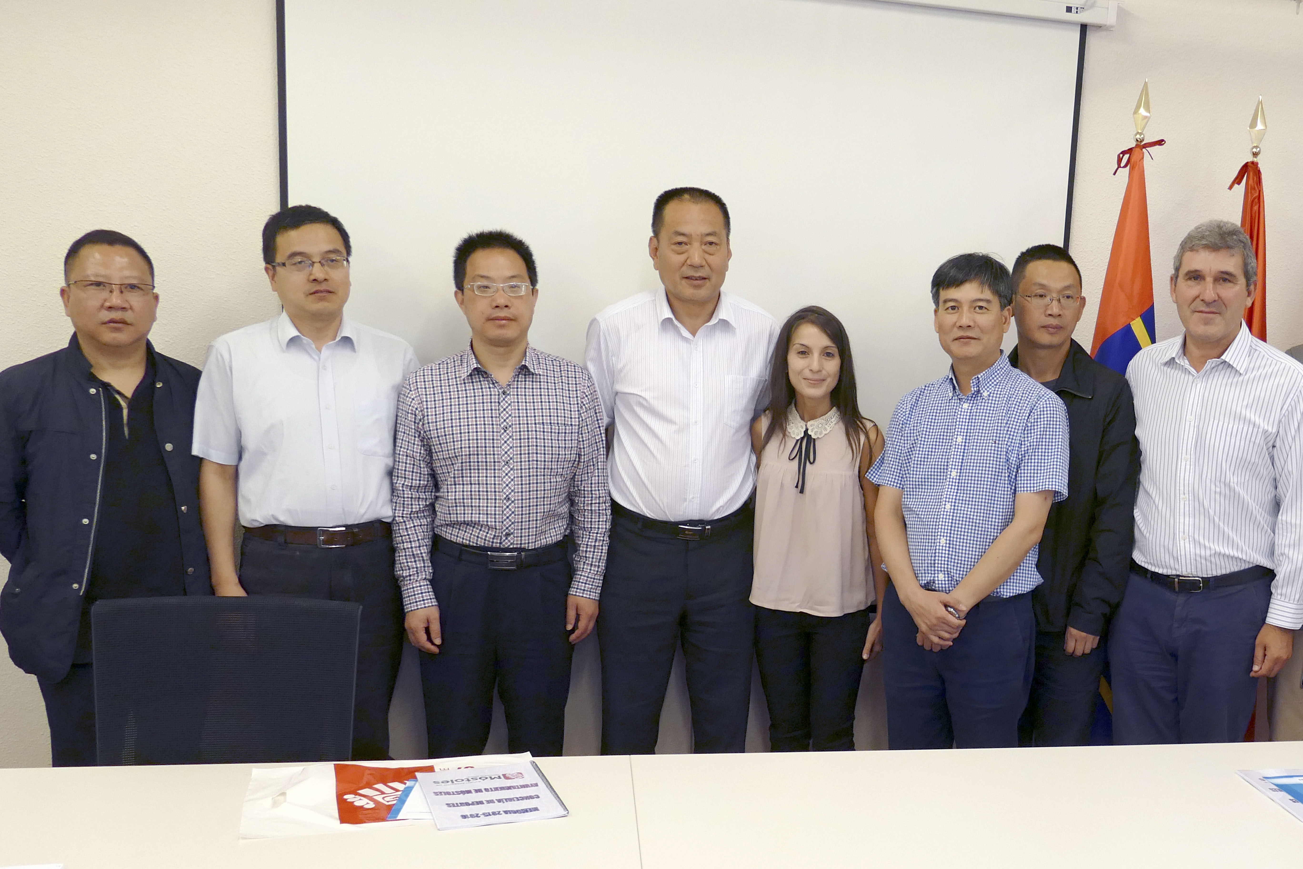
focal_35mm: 25
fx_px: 905
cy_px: 434
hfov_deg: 71.5
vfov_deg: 51.3
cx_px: 652
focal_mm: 9.12
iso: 320
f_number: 2.8
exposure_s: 1/60
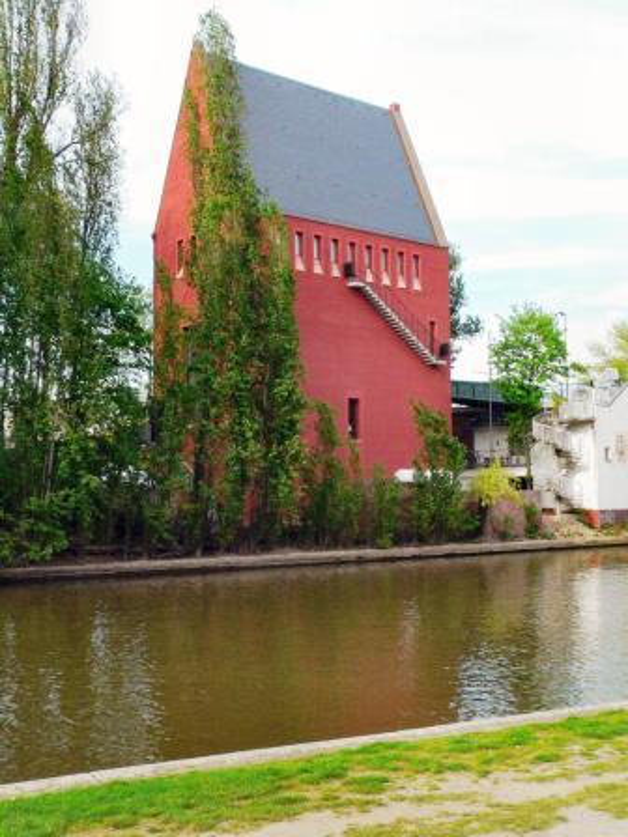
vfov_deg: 43.9
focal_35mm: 43
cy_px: 418
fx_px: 1040
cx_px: 314
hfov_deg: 33.6
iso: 400
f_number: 8
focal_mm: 7.1
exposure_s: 1/320
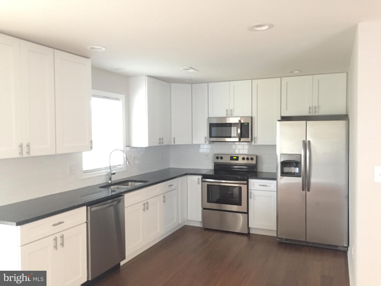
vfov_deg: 48.2
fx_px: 319
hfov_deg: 61.7
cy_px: 143
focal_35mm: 29
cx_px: 190
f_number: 2.2
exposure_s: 1/15
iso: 500
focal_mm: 4.15
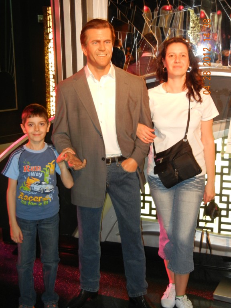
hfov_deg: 28.0
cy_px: 154
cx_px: 116
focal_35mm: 52
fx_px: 463
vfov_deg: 36.8
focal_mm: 9.3
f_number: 3.9
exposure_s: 1/5.6
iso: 400
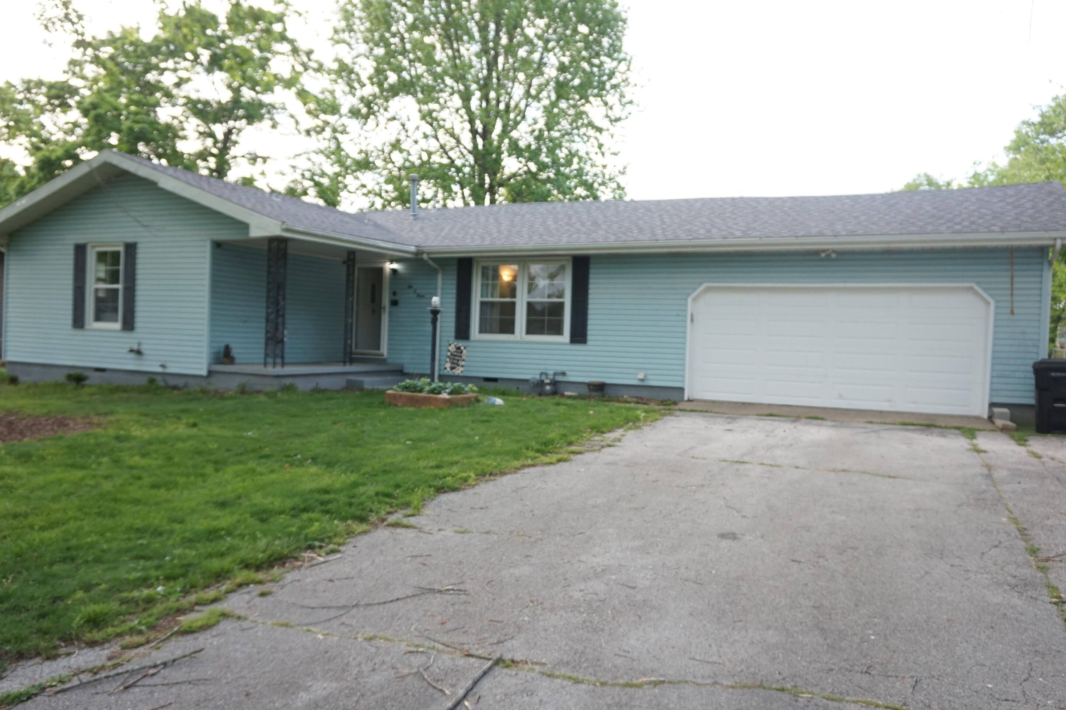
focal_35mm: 28
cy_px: 351
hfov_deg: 65.5
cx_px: 529
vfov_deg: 46.4
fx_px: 829
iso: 500
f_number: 4
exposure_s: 1/160
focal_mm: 18
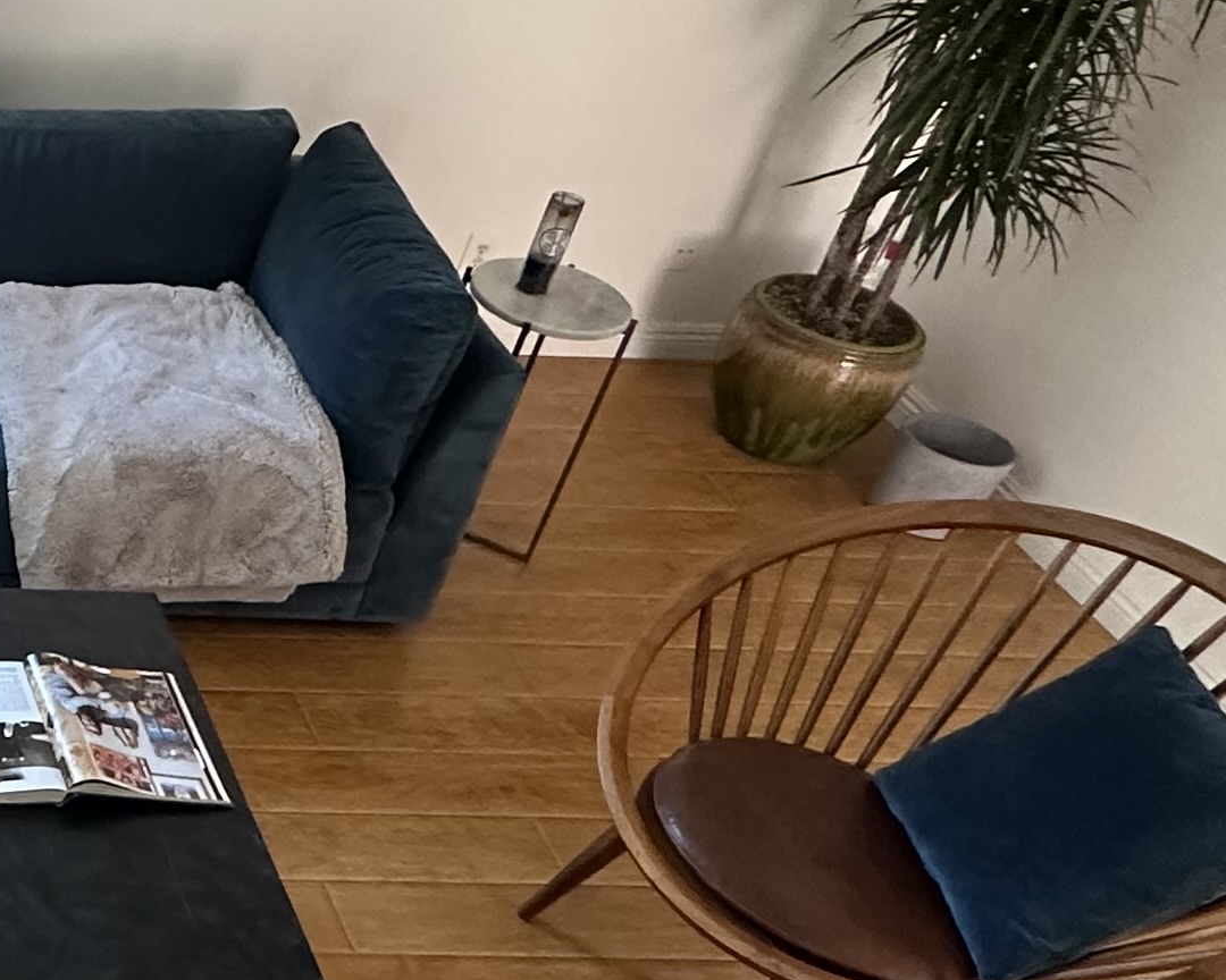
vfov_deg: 29.7
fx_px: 1851
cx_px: -427
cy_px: 510
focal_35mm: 51
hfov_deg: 28.8
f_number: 2.2
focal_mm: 2.22
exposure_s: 1/65
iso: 320
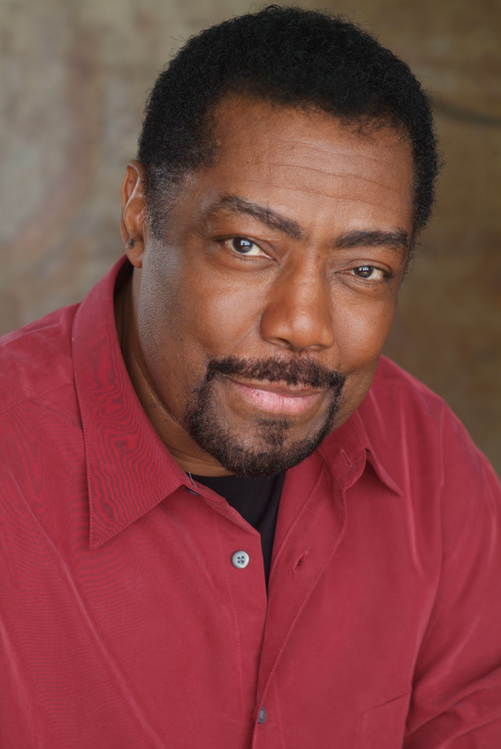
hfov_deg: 10.7
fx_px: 2665
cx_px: 250
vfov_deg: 16.0
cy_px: 374
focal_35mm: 128
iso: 400
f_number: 3.3
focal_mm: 85
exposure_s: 1/125
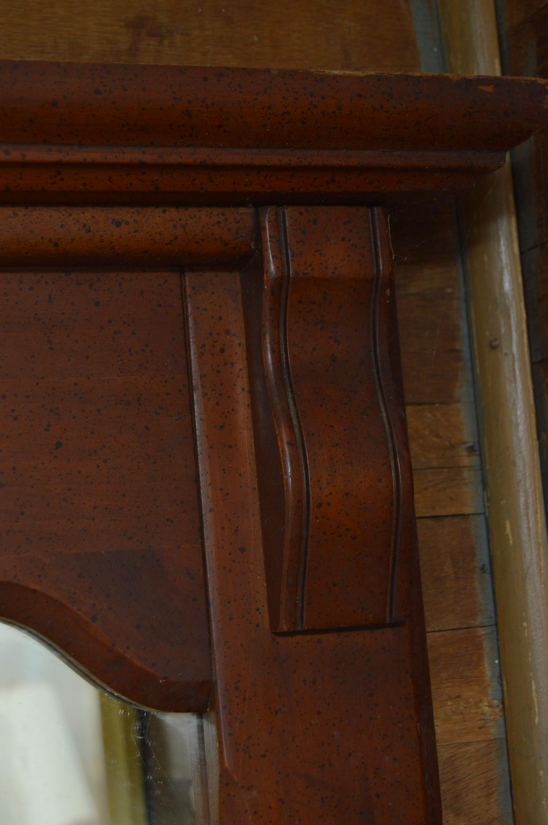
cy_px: 412
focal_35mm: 82
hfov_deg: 16.5
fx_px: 1887
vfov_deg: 24.6
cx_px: 274
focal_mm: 55
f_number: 5.6
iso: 400
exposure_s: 1/80
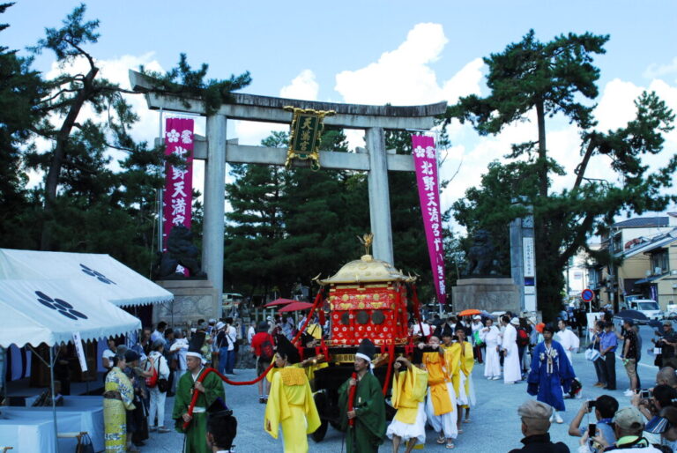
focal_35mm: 112
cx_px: 338
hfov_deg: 18.2
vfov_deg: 12.2
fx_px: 2118
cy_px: 226
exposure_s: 1/350
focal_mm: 75
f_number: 9
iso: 400
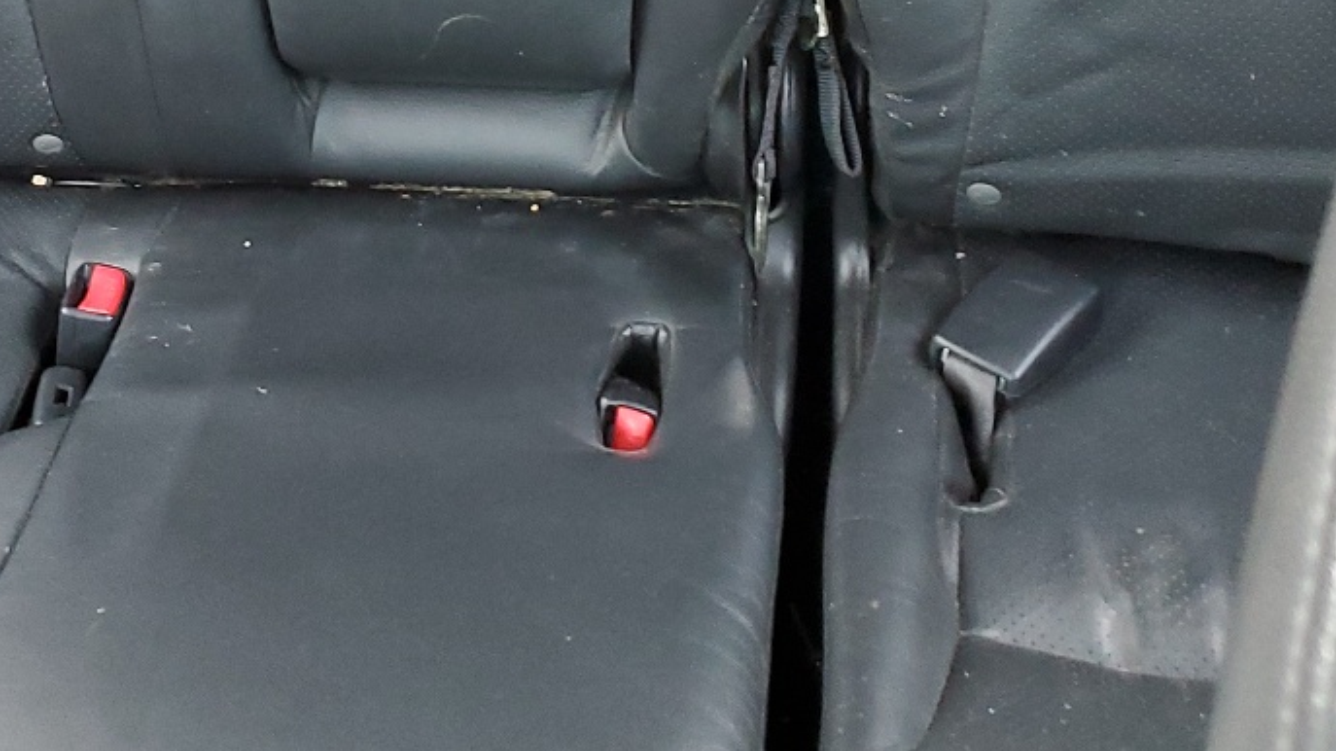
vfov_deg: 17.1
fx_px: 2337
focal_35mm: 66
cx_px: 387
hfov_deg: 31.5
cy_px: -245
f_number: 1.5
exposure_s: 1/60.2
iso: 265
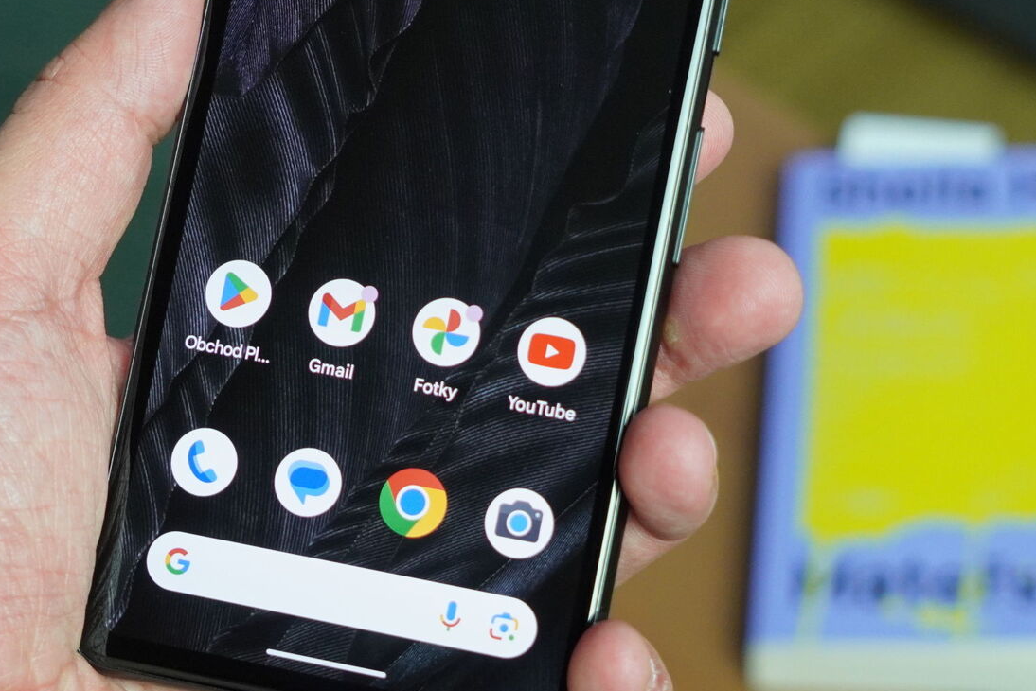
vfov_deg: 13.7
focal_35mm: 100
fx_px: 2878
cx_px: 429
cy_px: 190
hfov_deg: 20.4
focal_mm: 38
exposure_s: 1/160
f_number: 4.5
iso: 1250
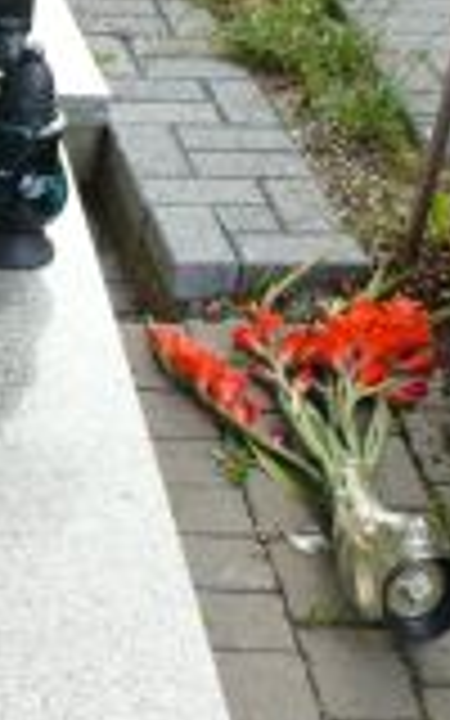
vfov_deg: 18.3
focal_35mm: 111
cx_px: -202
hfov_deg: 11.4
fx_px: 2178
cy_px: 698
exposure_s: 1/100
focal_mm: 7.4
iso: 100
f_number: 2.8
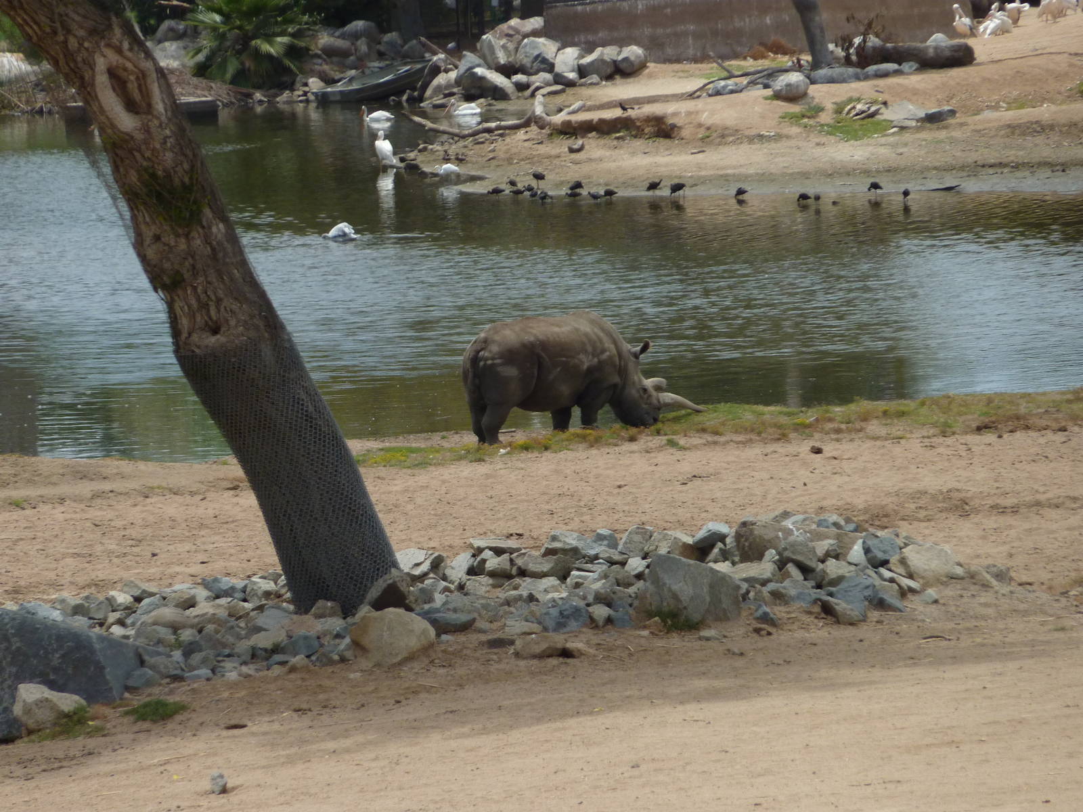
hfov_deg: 6.6
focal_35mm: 300
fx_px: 9386
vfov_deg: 5.0
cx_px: 542
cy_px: 406
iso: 160
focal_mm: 49.2
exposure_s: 1/1000
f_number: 5.6
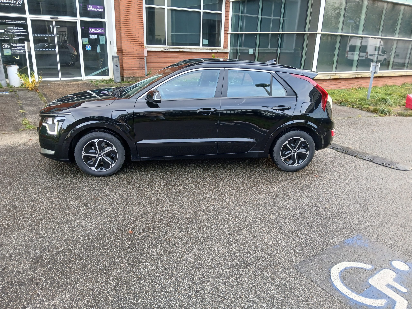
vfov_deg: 53.1
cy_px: 154
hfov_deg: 67.3
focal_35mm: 26
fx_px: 309
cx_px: 206
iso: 40
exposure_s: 1/50
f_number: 1.8
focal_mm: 3.98
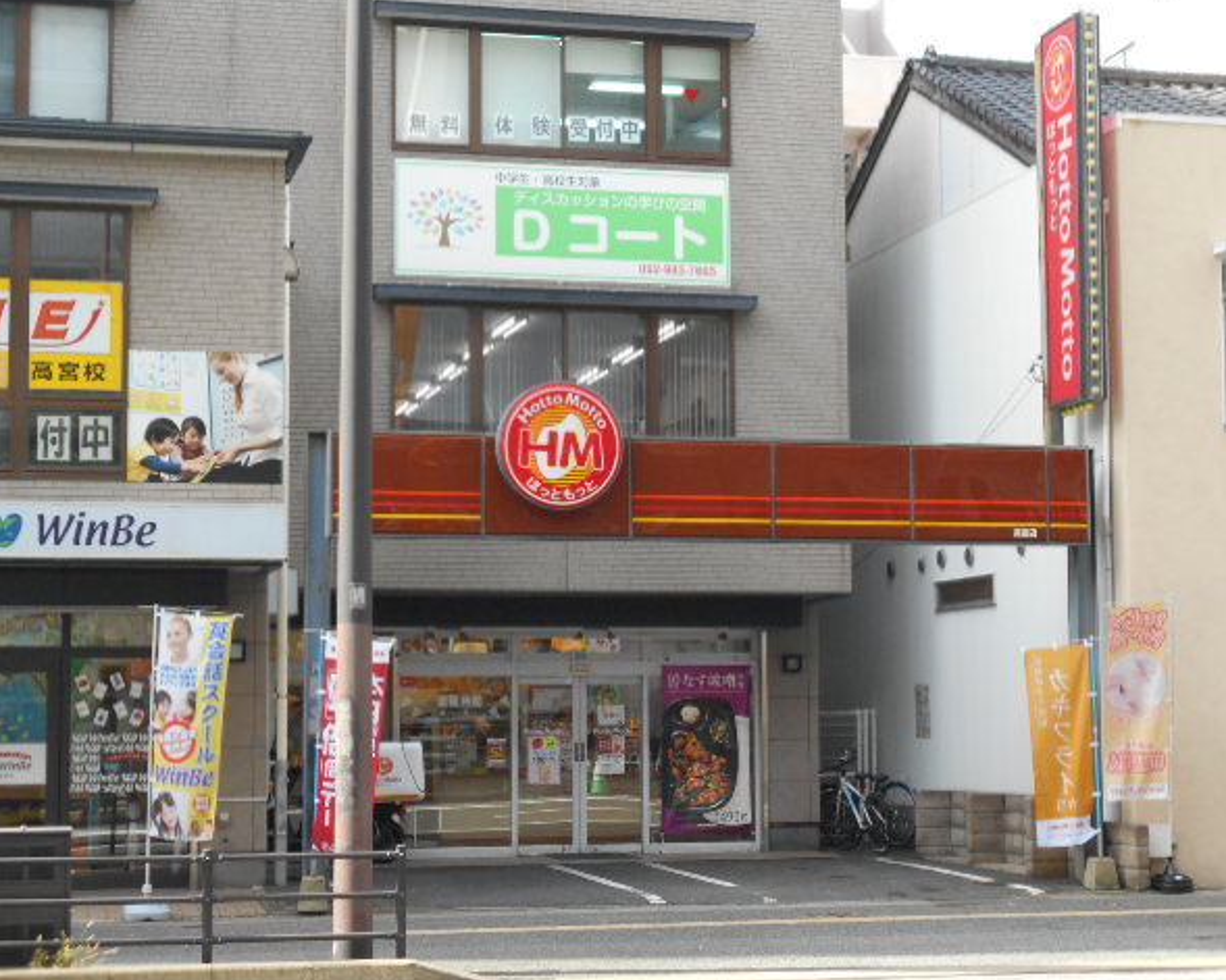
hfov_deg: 27.1
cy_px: 485
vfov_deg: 21.9
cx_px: 631
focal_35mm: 70
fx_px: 2540
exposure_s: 1/250
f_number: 5.3
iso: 280
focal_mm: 11.6
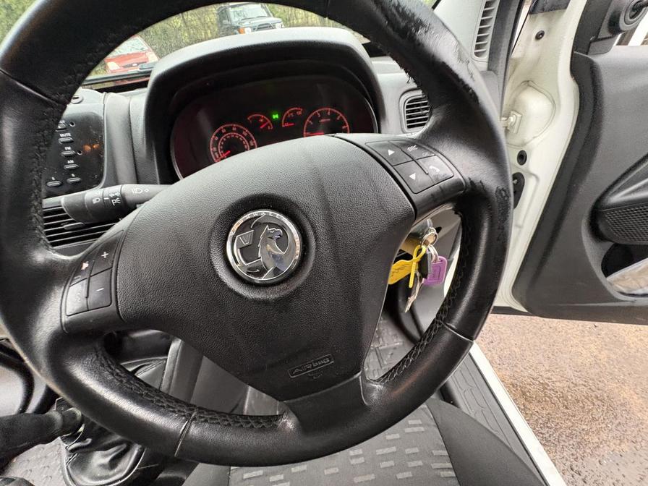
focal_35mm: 14
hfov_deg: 102.1
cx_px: 324
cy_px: 243
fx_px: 262
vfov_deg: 85.7
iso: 500
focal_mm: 2.22
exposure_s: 1/60
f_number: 2.2
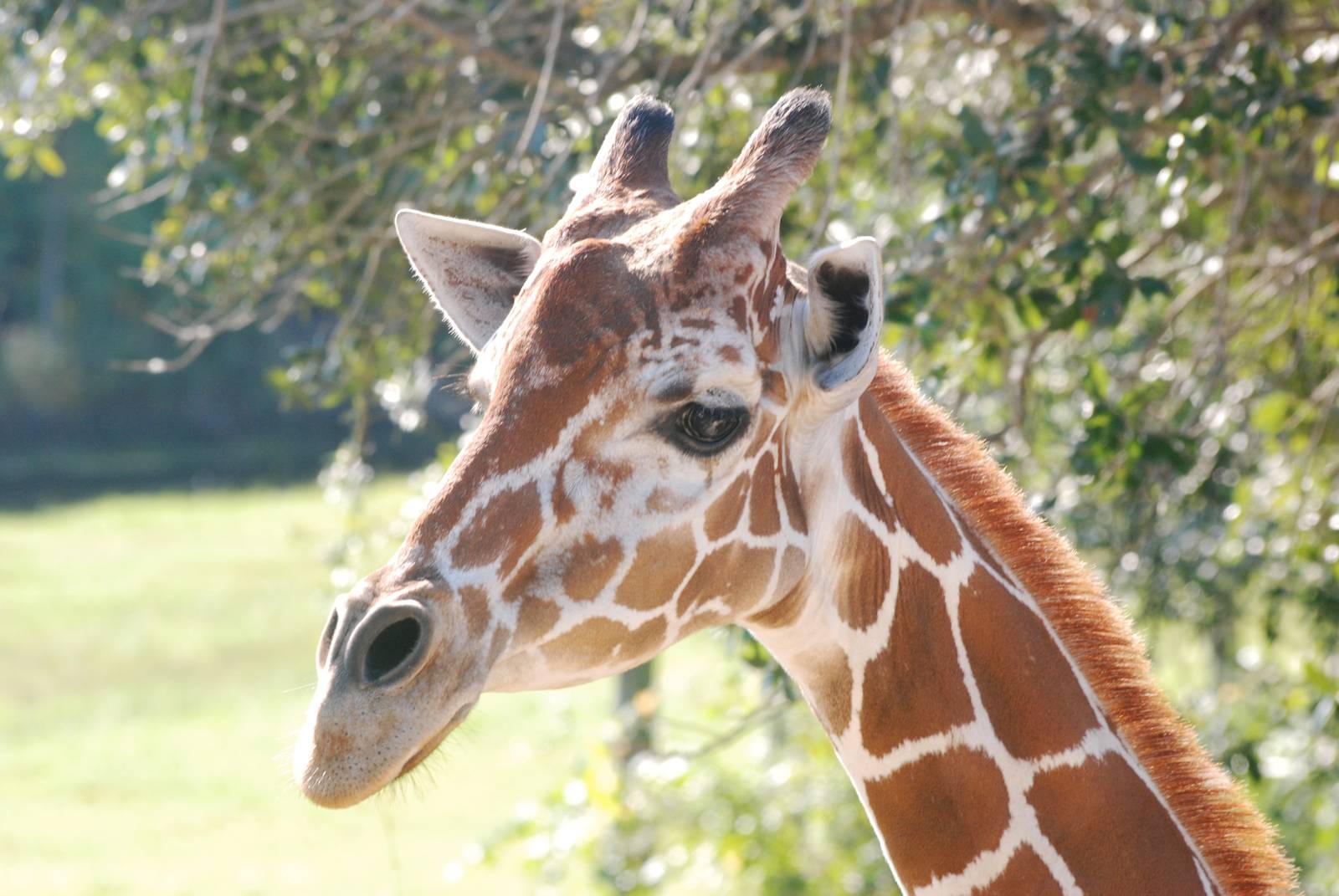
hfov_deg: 7.0
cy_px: 448
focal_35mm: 292
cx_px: 670
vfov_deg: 4.7
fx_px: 10892
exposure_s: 1/160
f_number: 8
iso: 400
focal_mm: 195
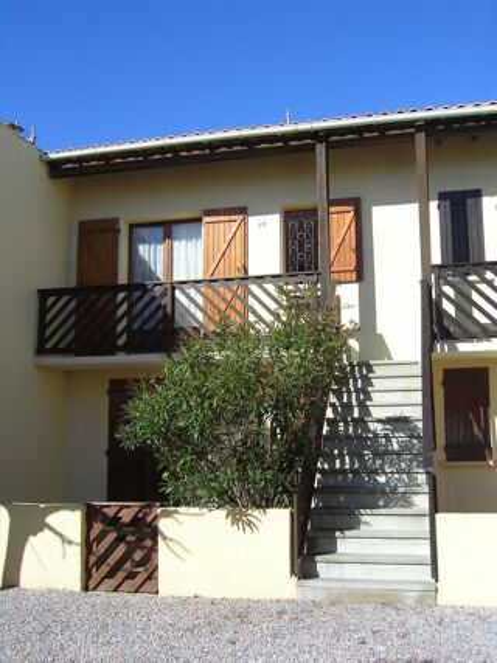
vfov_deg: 51.4
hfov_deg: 39.6
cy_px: 332
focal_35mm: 36
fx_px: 690
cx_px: 248
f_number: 4.8
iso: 71
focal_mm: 5.6
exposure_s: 1/586
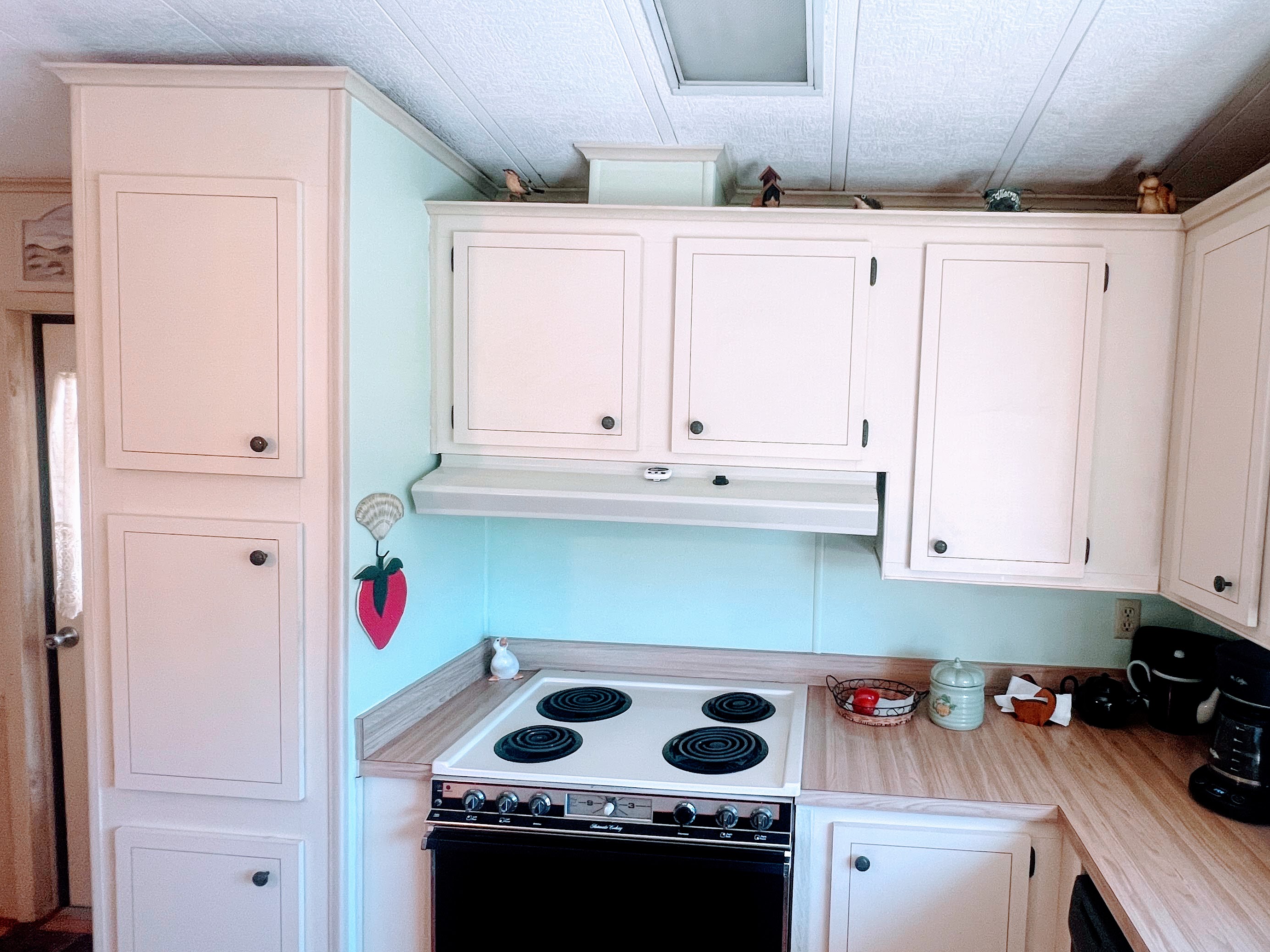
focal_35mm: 19
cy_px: 489
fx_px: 697
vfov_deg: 68.7
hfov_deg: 83.3
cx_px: 780
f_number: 1.8
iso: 160
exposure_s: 1/120
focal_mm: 1.57
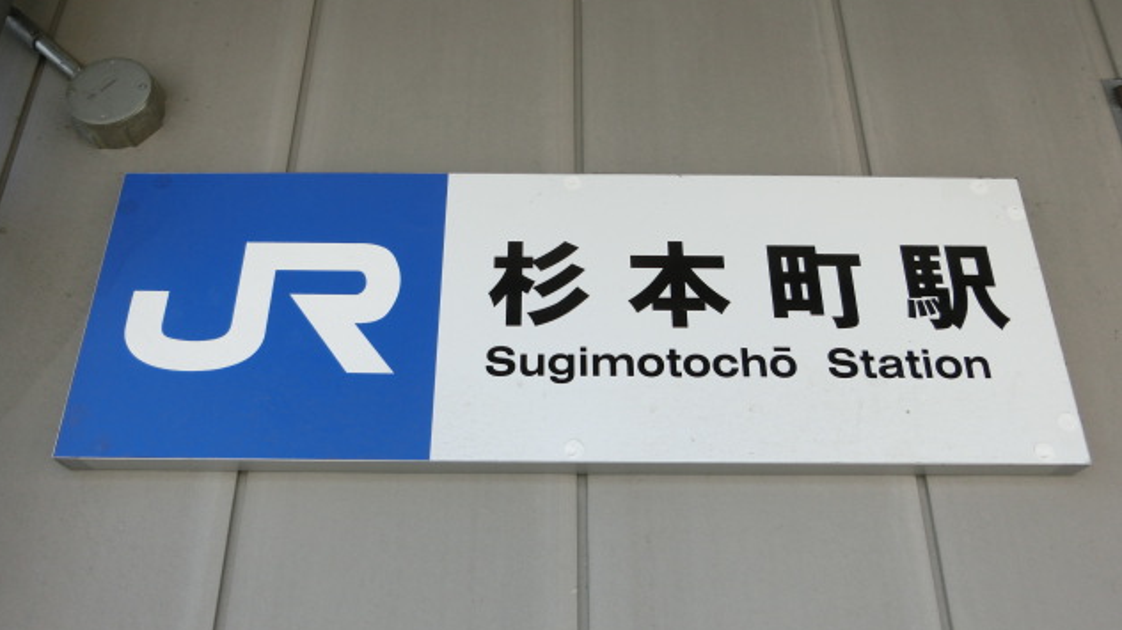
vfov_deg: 36.6
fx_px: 952
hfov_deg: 61.0
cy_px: 300
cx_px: 556
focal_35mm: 32
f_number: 3.7
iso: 80
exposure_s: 1/200
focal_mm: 5.2
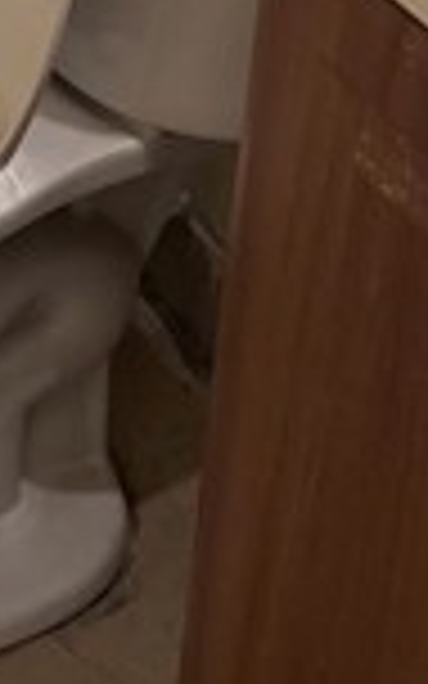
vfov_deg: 15.4
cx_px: -216
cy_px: -567
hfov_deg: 10.9
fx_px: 2165
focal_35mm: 116
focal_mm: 5.96
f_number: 1.6
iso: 400
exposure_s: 1/60
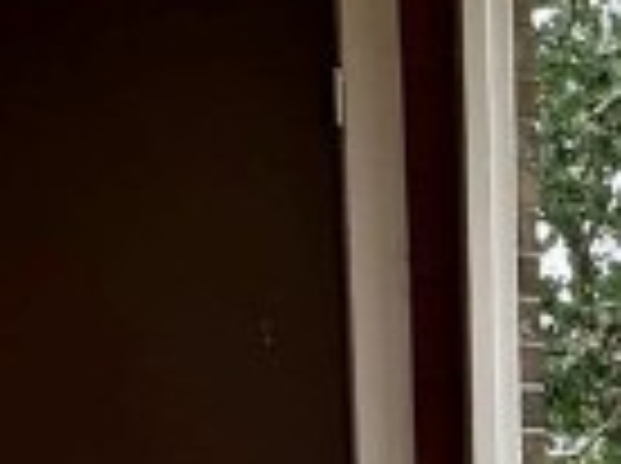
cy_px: 586
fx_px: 1862
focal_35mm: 104
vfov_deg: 13.7
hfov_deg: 15.2
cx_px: 1256
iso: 40
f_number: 2.2
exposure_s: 1/282
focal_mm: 2.22
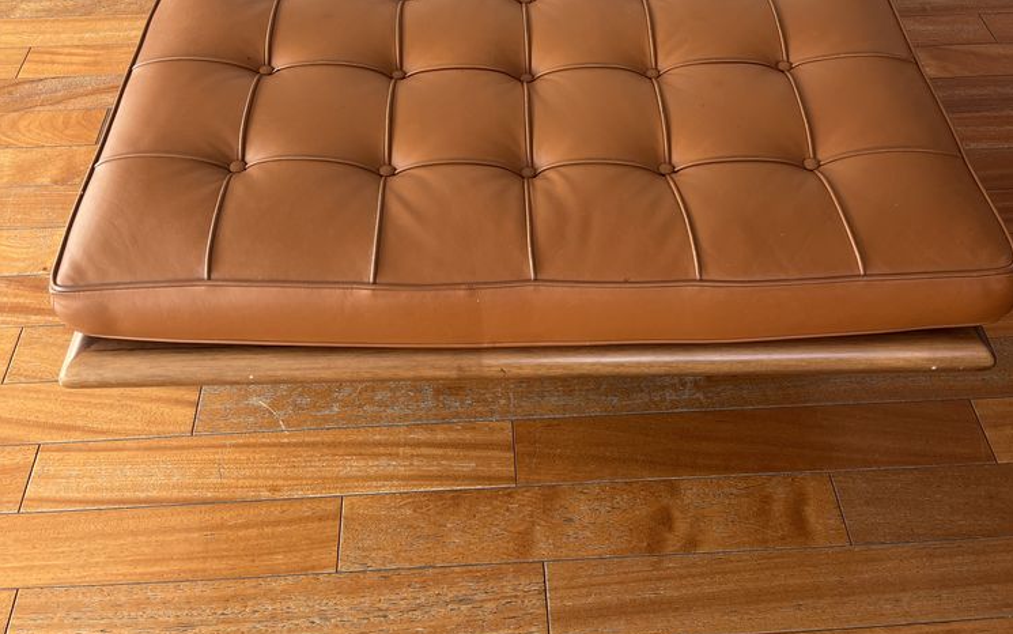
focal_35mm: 37
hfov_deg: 52.7
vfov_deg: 32.5
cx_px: 507
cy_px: 46
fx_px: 1022
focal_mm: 5.1
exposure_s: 1/121
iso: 50
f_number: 1.6
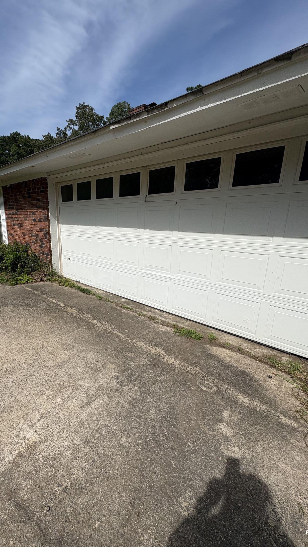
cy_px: 279
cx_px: 115
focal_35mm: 16
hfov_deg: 66.0
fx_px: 232
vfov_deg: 99.4
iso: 50
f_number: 2.2
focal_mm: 2.22
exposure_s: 1/4132
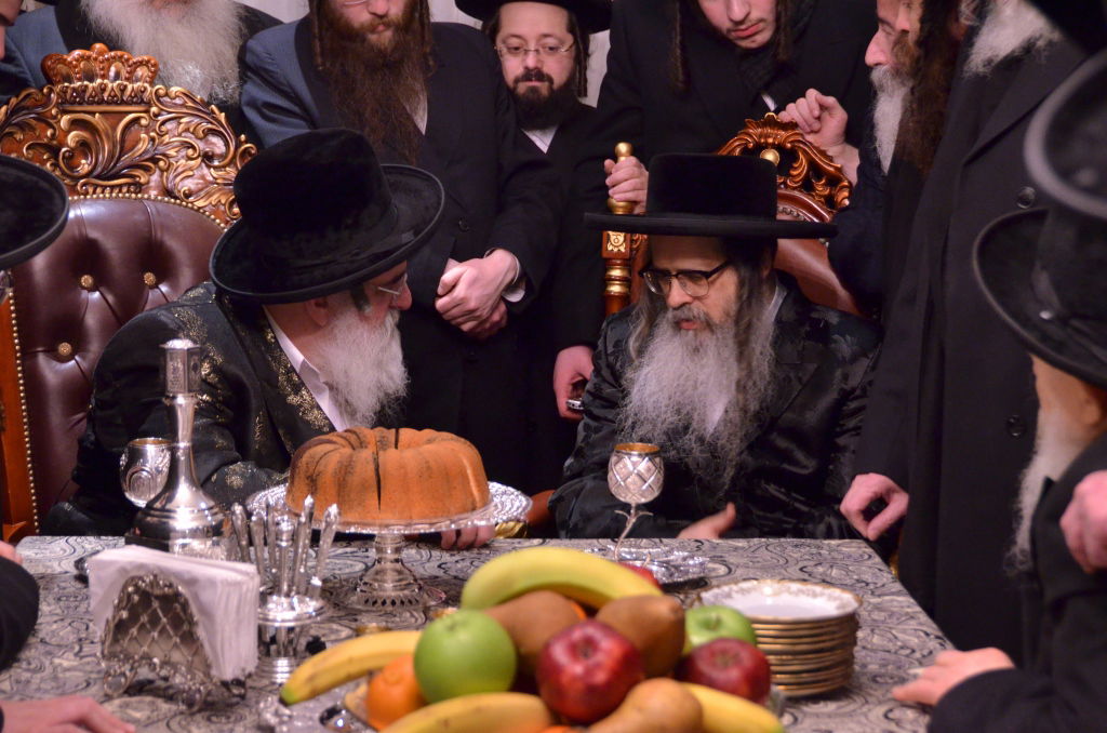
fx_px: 2301
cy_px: 366
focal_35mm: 75
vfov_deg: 18.1
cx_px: 554
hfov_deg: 27.0
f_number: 4.8
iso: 1600
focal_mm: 50
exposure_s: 1/50
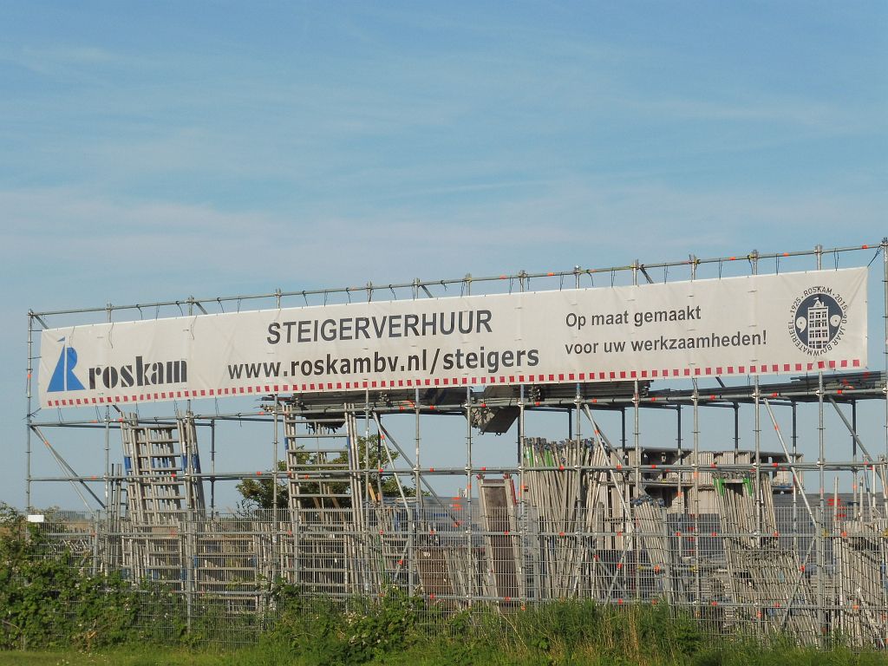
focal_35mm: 109
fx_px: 2796
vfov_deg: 13.6
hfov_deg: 18.0
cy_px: 333
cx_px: 444
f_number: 7.1
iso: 100
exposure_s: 1/500
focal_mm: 19.4
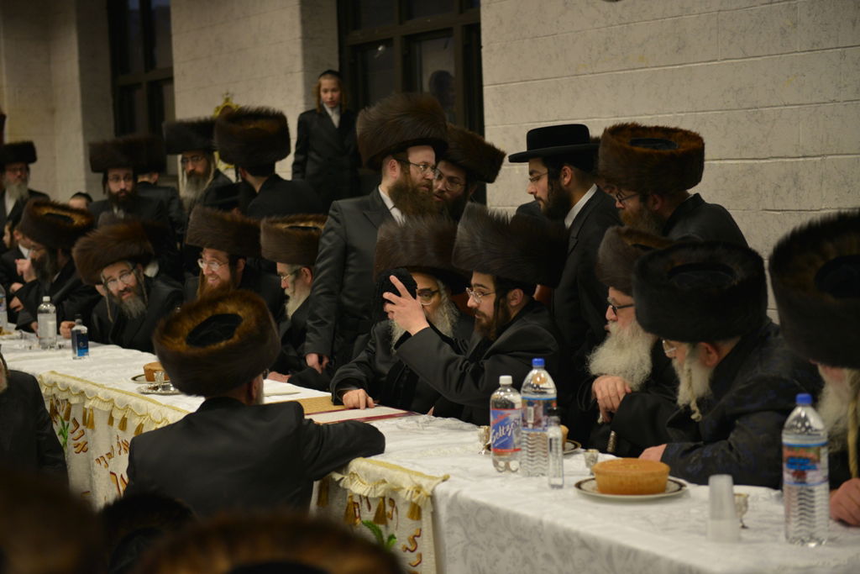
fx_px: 1672
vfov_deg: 19.5
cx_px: 430
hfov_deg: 28.8
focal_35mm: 70
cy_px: 287
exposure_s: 1/125
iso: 800
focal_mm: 70
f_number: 2.8
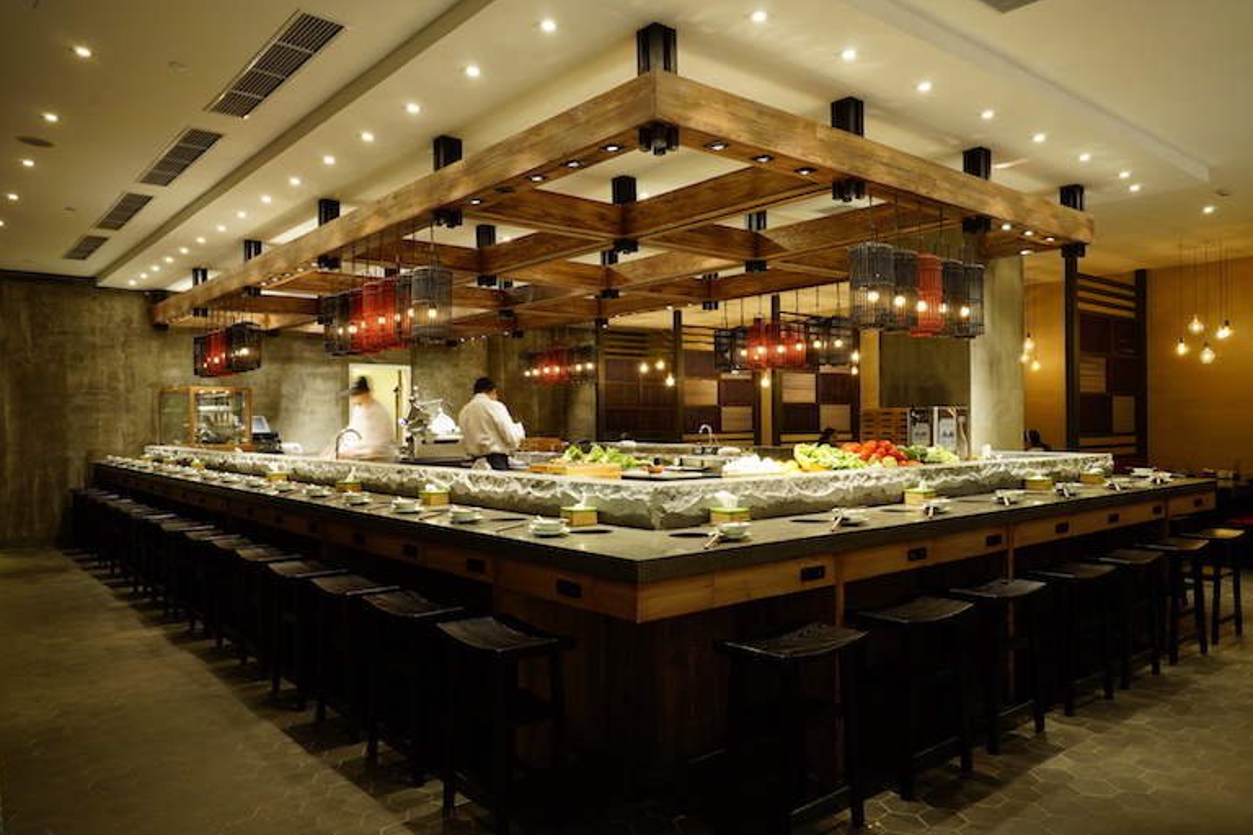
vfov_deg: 51.3
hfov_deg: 71.5
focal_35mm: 25
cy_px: 420
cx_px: 649
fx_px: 870
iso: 200
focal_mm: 24
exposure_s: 1.3
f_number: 8
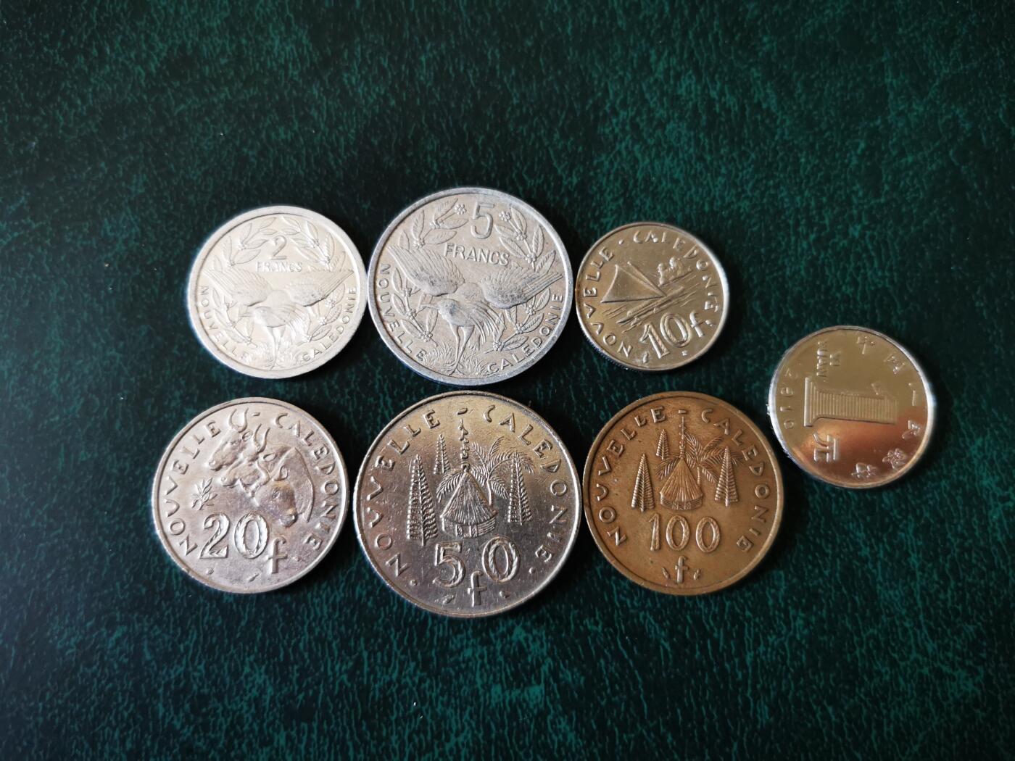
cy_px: 380
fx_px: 792
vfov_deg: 51.4
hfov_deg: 65.3
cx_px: 508
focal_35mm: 27
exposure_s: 1/50
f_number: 1.6
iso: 200
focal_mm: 5.56
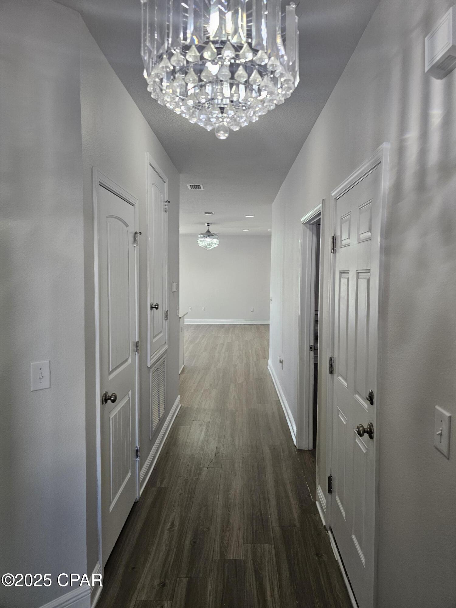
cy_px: 304
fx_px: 404
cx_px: 228
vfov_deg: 73.9
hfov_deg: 58.9
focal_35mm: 23
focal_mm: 6.3
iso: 200
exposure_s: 1/120
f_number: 1.7
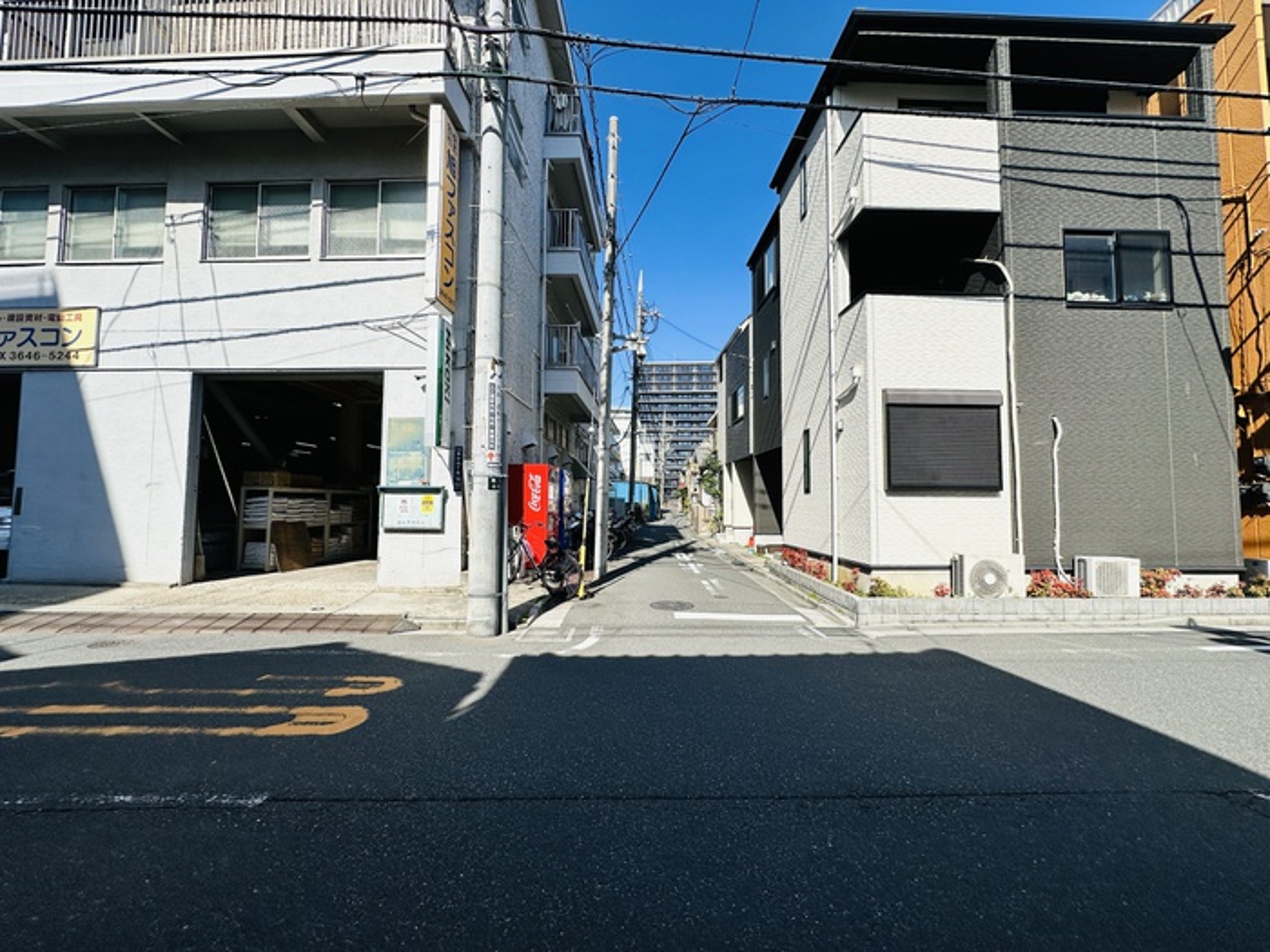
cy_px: 476
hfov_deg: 102.1
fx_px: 514
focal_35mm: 14
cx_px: 635
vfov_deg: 85.7
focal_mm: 2.22
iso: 40
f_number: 2.2
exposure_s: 1/2174
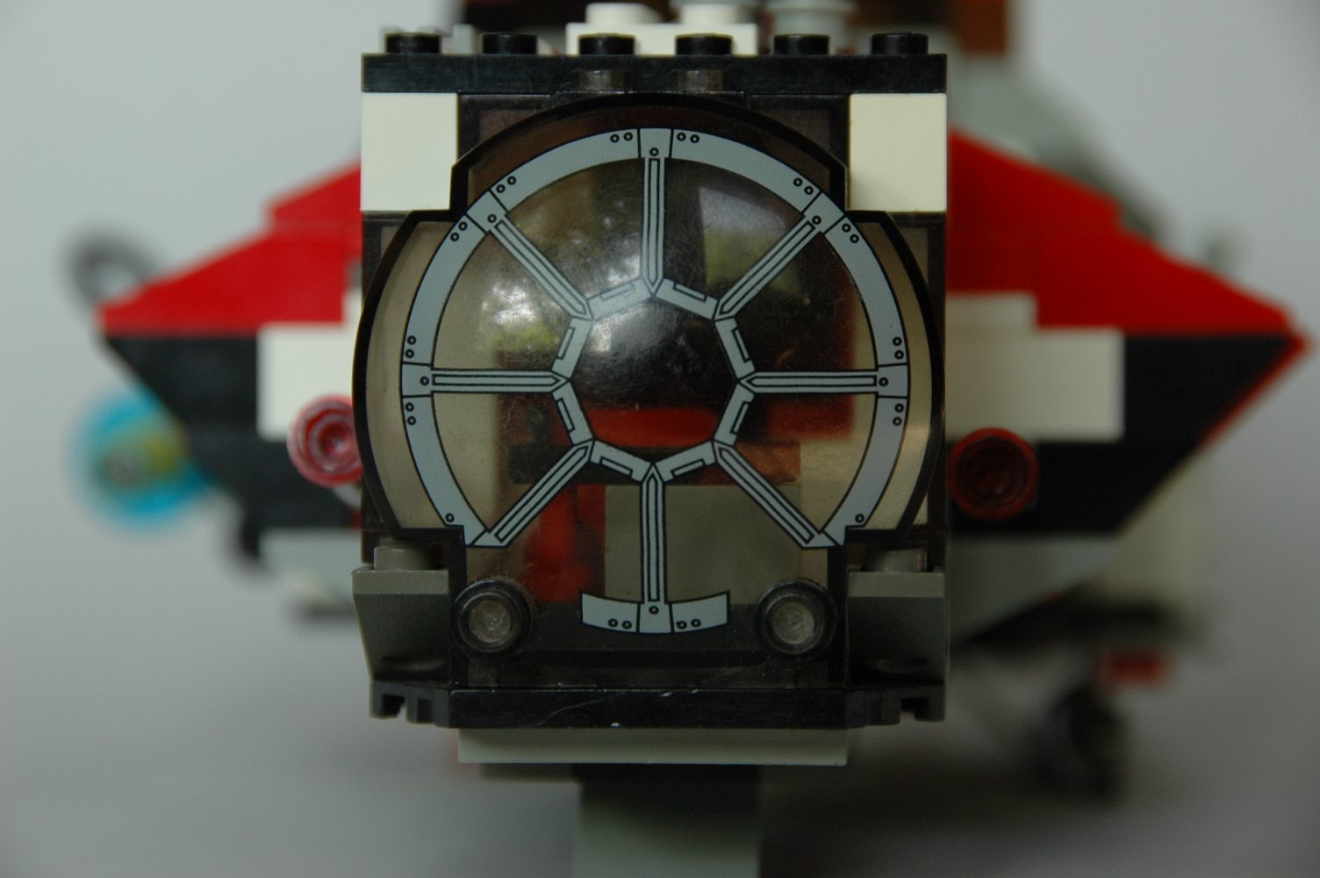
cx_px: 660
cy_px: 439
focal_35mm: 300
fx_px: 10990
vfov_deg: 4.6
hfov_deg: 6.9
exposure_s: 1/20
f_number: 8
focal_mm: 200
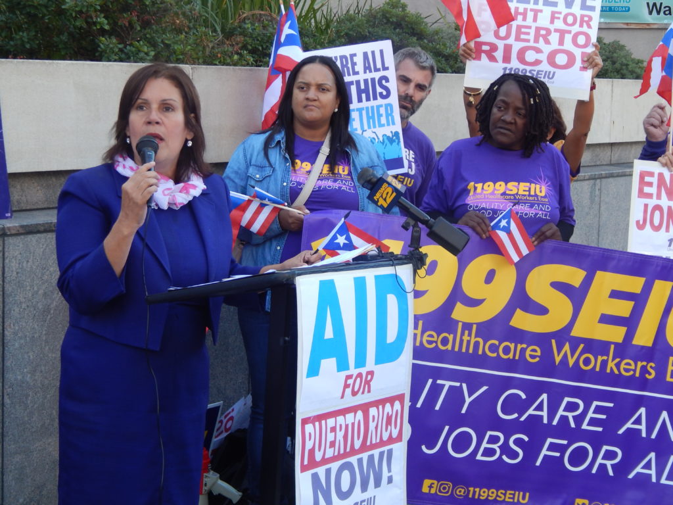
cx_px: 336
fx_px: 1478
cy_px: 252
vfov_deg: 19.4
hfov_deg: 25.7
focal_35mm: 76
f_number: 4.2
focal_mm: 13.5
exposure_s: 1/100
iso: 125
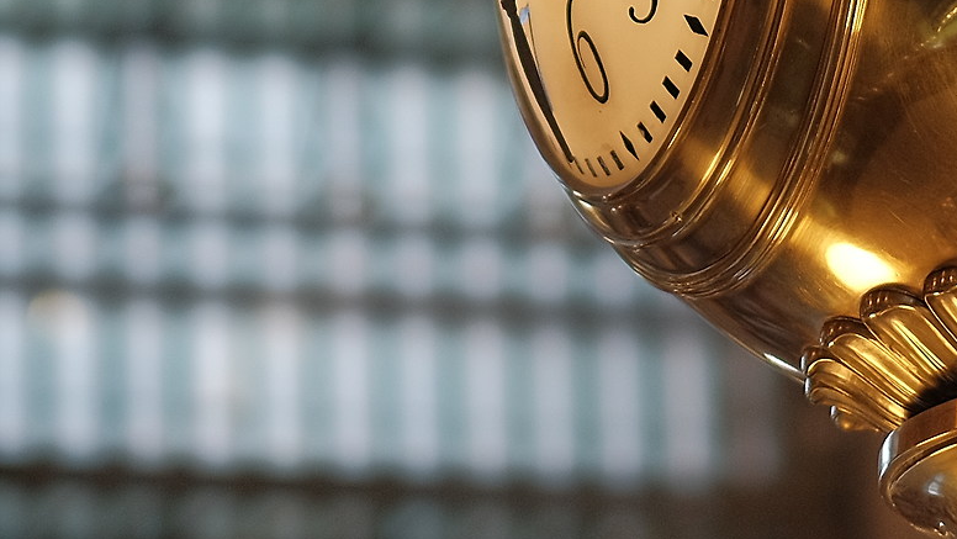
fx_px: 6904
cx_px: 571
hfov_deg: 7.9
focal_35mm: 272
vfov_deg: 4.4
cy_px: -392
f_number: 1.2
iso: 200
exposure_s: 1/90
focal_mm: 56
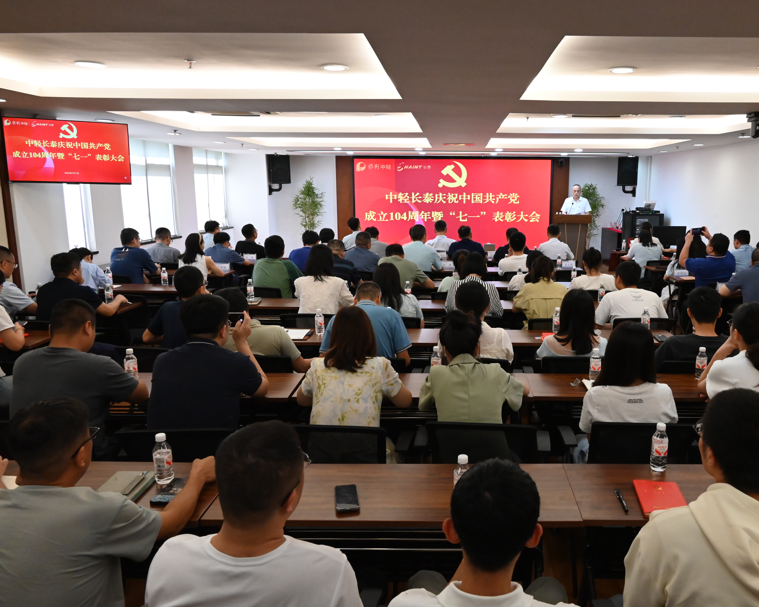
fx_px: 629
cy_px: 309
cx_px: 458
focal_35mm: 28
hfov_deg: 61.6
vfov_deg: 51.5
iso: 5000
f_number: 10
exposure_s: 1/80
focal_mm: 24
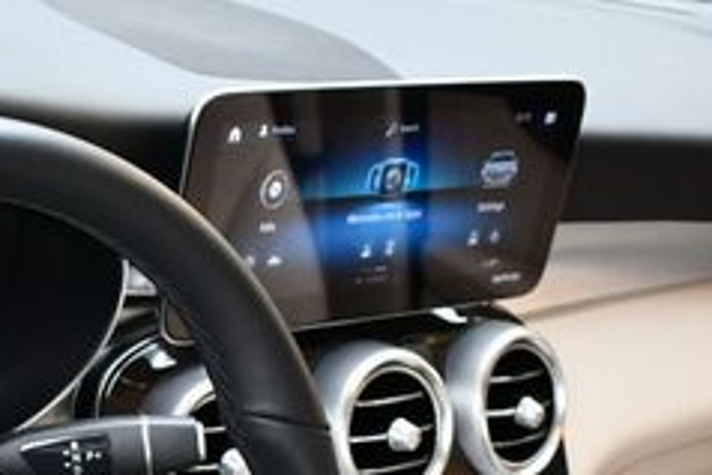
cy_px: 589
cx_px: 60
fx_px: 1920
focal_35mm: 97
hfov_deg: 20.6
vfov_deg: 13.7
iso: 500
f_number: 3.5
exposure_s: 1/250
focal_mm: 18
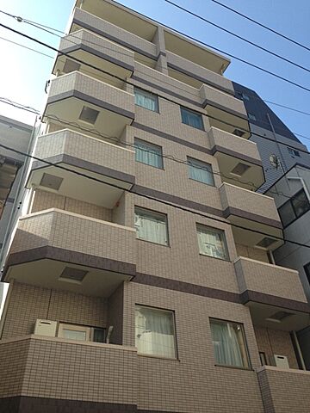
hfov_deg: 42.9
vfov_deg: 55.4
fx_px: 394
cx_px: 155
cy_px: 206
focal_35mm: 33
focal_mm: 4.12
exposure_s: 1/686
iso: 50
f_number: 2.4
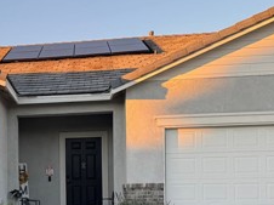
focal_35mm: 68
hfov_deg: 26.8
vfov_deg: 21.0
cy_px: 197
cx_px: -10
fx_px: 538
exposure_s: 1/422
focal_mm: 6.76
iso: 80
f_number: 1.78
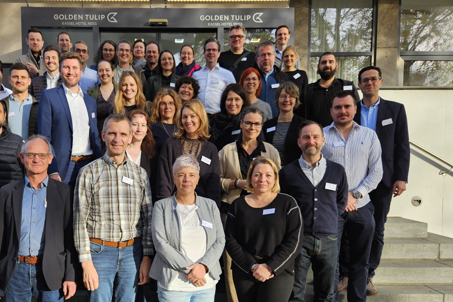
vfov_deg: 40.7
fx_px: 403
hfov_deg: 58.0
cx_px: 168
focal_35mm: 32
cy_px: 196
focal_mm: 5.4
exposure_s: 1/315
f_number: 1.8
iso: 25
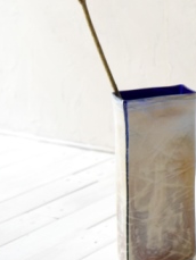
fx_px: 709
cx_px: 291
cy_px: 10
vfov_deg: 20.3
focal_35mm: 94
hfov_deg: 14.7
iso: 2500
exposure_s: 1/100
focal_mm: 32
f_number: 3.5
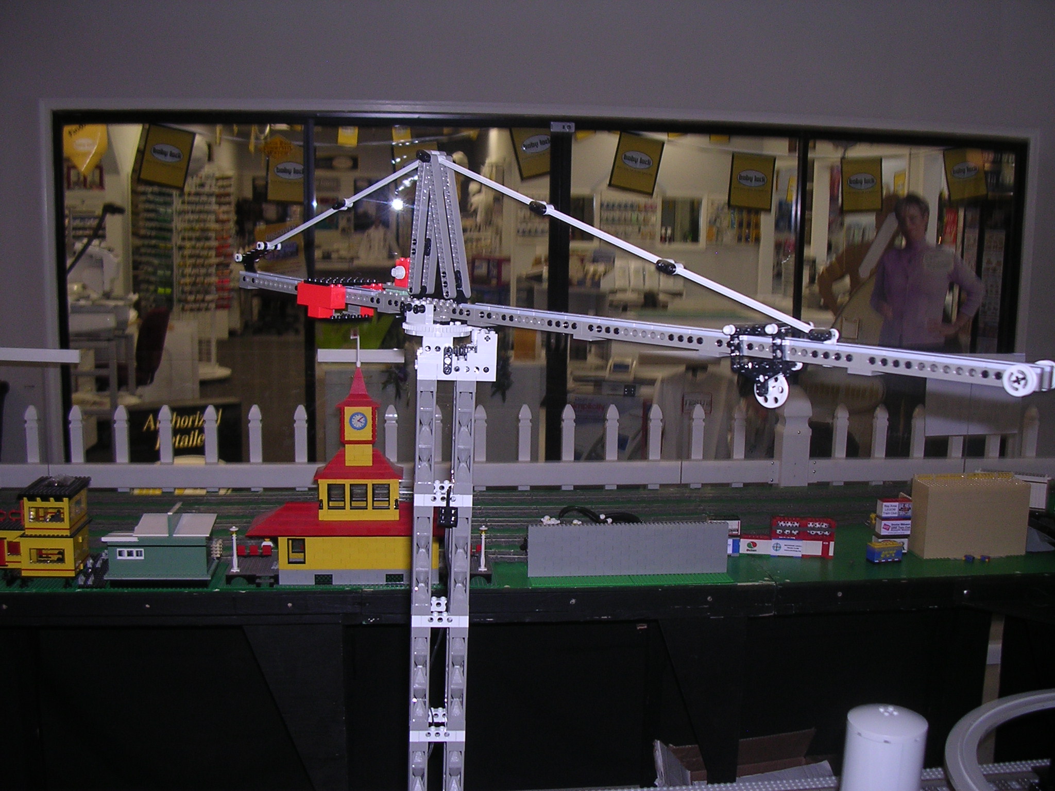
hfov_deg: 49.0
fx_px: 1158
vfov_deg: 37.7
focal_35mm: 38
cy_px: 396
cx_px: 528
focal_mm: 5.8
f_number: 2.8
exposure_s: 1/60.1
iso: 114
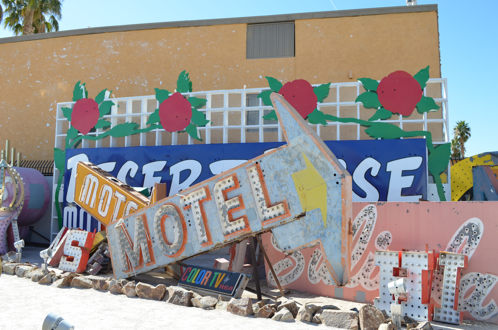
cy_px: 165
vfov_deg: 43.4
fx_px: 414
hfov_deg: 62.0
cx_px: 249
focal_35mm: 30
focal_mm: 20
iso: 180
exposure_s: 1/250
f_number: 8
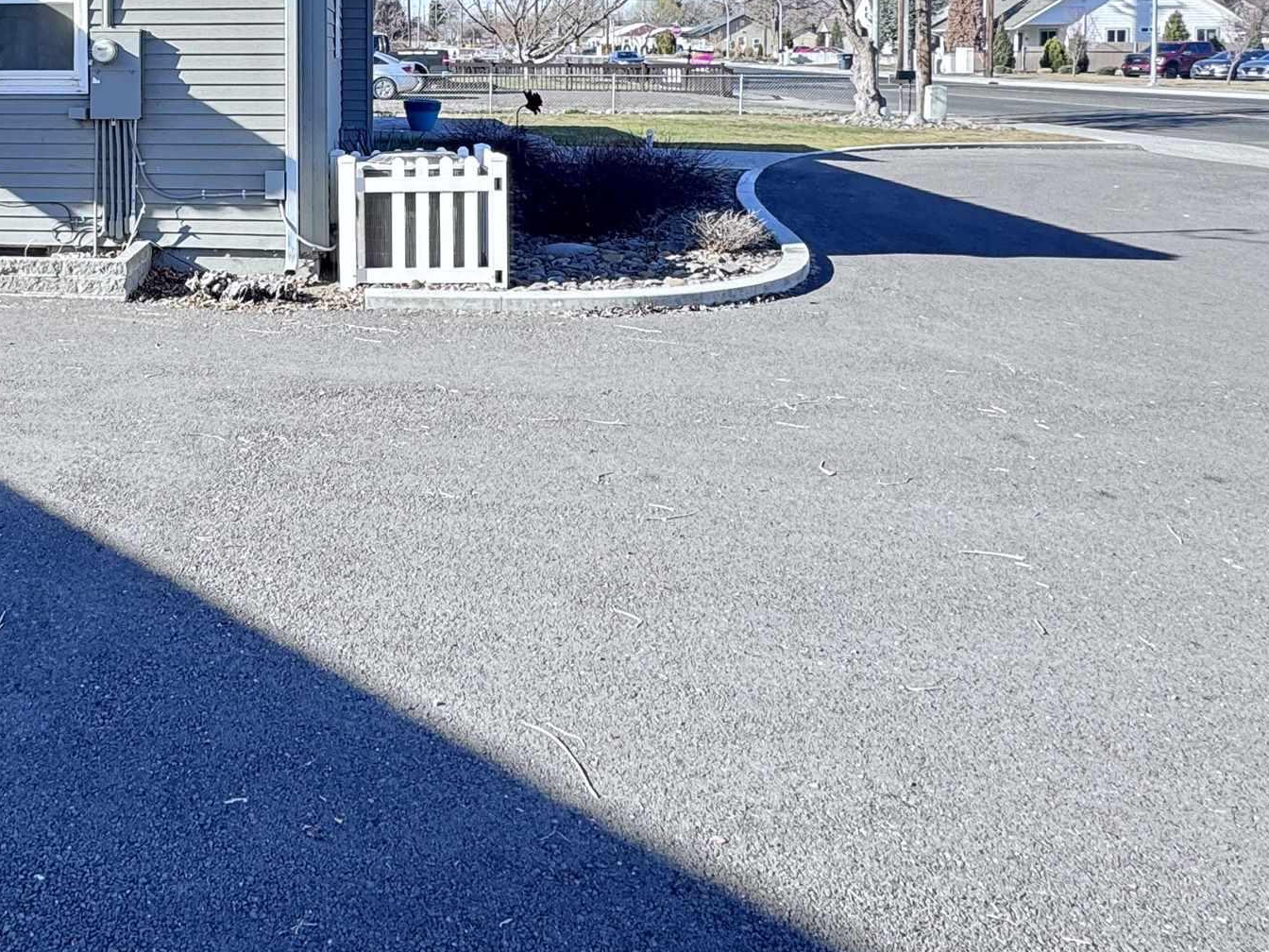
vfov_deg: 40.8
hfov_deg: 51.7
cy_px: 98
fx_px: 1173
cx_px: 185
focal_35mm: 32
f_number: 2.2
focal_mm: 2.22
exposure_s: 1/291
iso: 40
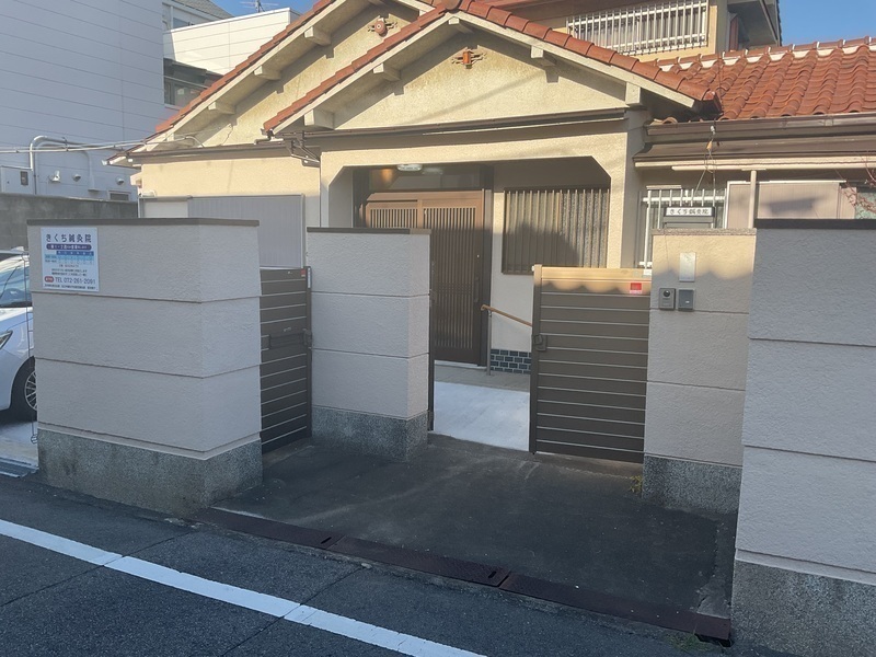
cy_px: 328
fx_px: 734
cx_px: 438
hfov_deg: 61.7
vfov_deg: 48.2
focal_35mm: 29
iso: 16
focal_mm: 3
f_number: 1.8
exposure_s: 1/1055
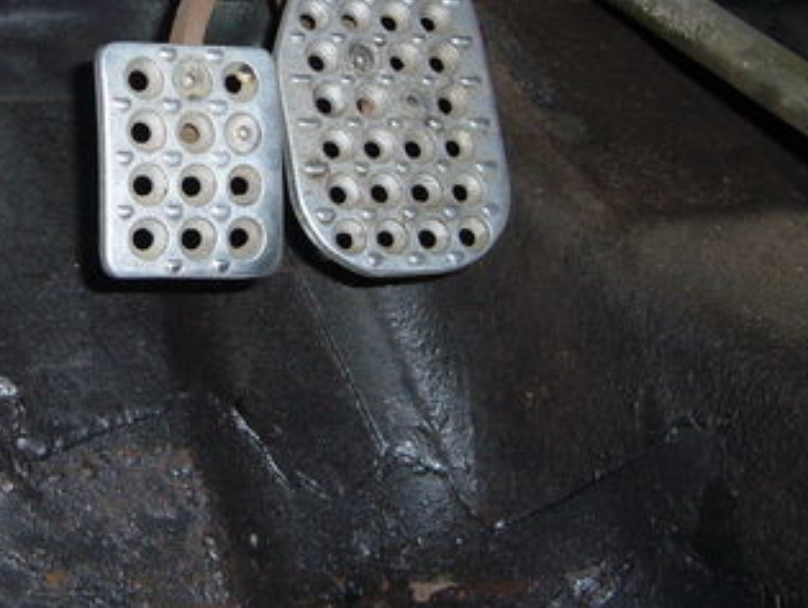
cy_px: 144
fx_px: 1659
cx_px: 128
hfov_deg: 26.7
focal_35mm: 71
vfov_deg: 20.6
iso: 100
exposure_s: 1/30
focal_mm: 5.8
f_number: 2.8
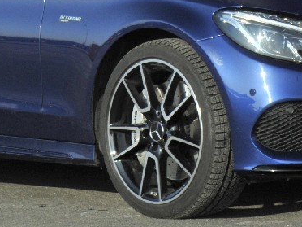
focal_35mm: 341
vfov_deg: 4.3
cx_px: 171
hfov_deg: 5.8
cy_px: -170
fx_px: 2976
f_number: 6.3
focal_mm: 55
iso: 200
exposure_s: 1/400
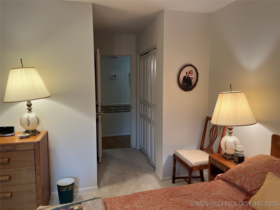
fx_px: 210
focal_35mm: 26
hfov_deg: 67.3
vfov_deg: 53.1
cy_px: 105
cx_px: 140
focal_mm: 5.1
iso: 125
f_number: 1.6
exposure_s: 1/120
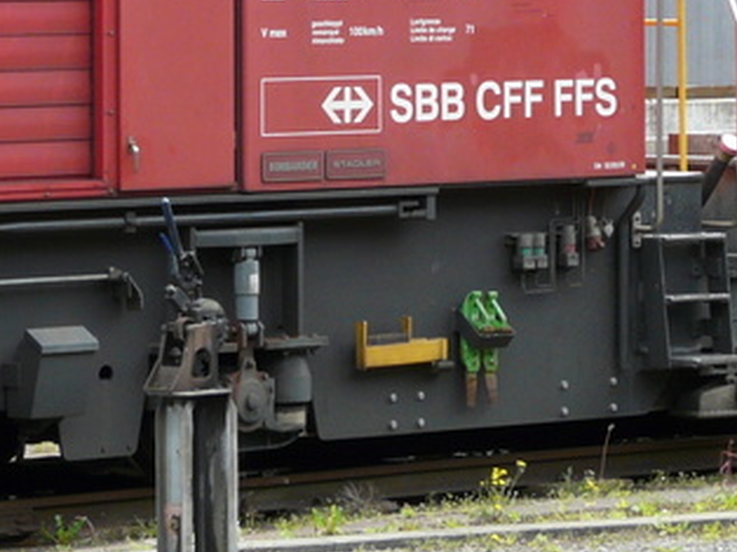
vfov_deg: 5.1
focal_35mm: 293
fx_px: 6233
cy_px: -35
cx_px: 420
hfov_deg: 6.8
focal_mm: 15.1
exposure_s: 1/200
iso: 100
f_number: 4.5
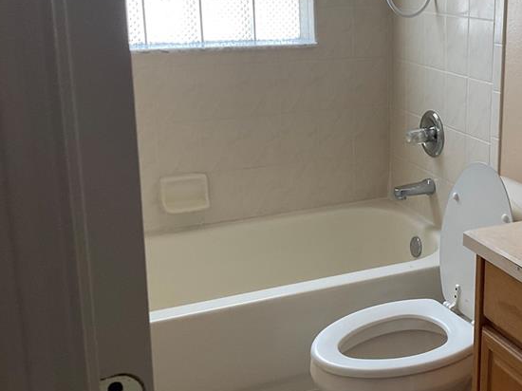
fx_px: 814
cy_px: 155
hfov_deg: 34.5
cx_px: 418
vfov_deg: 27.0
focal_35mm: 54
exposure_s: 1/120
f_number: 1.8
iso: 64
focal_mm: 3
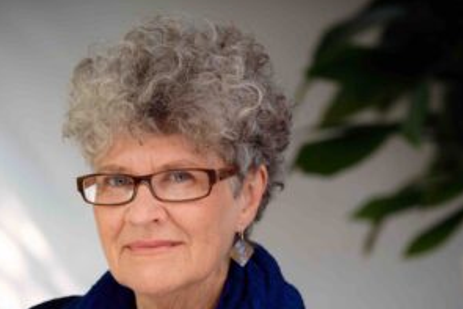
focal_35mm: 182
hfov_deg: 11.3
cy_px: 234
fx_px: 2342
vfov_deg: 7.5
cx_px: 170
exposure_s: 1/125
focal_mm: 112
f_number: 4
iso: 250
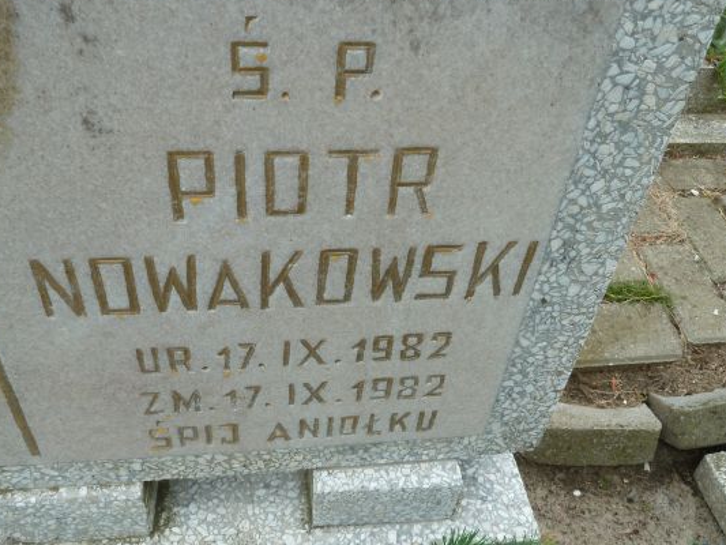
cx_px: 332
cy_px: 285
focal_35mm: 30
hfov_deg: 59.9
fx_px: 629
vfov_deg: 46.8
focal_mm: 4.1
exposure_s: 1/125
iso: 80
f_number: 3.5
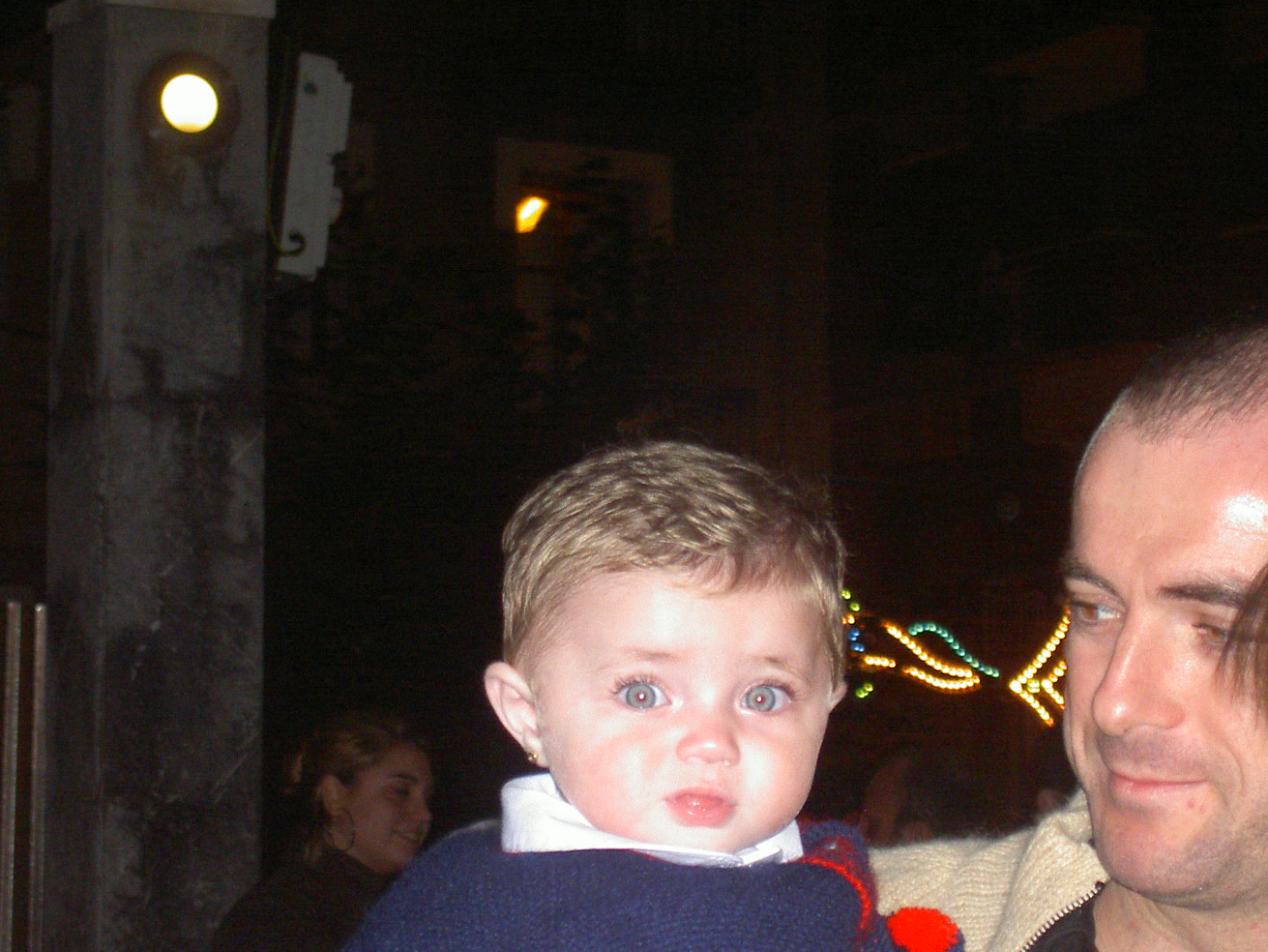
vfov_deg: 12.1
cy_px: 550
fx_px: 4470
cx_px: 626
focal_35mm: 122
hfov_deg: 16.1
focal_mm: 20.6
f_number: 4.5
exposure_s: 1/84
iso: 100
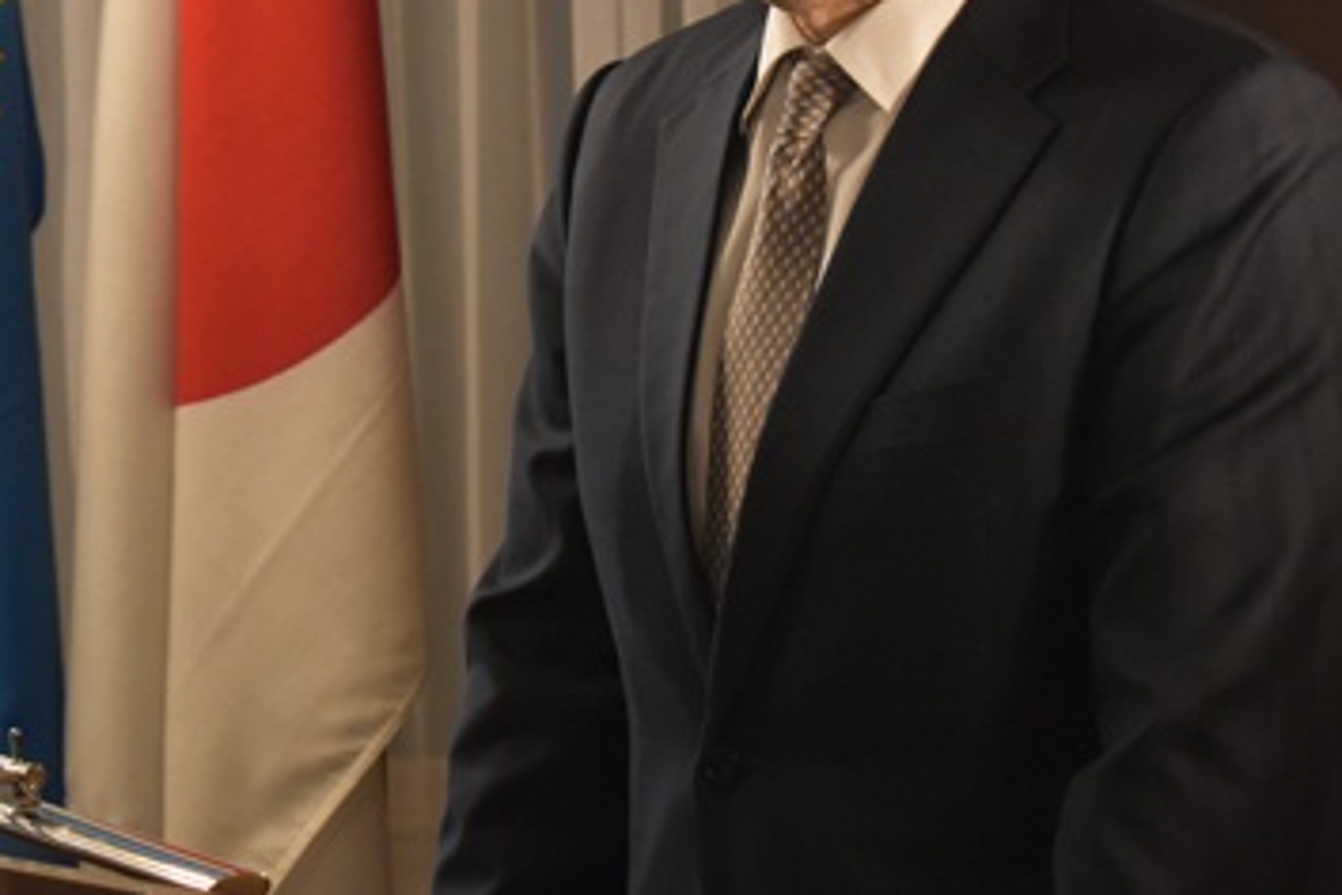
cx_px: 432
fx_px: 6075
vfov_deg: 8.4
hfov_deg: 12.6
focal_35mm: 163
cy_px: 152
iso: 2500
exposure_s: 1/125
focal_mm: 55
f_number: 5.6
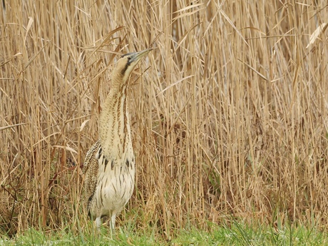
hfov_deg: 3.3
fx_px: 5685
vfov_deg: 2.5
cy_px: 123
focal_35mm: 600
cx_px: 164
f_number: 4
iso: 1250
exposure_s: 1/640
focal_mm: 300
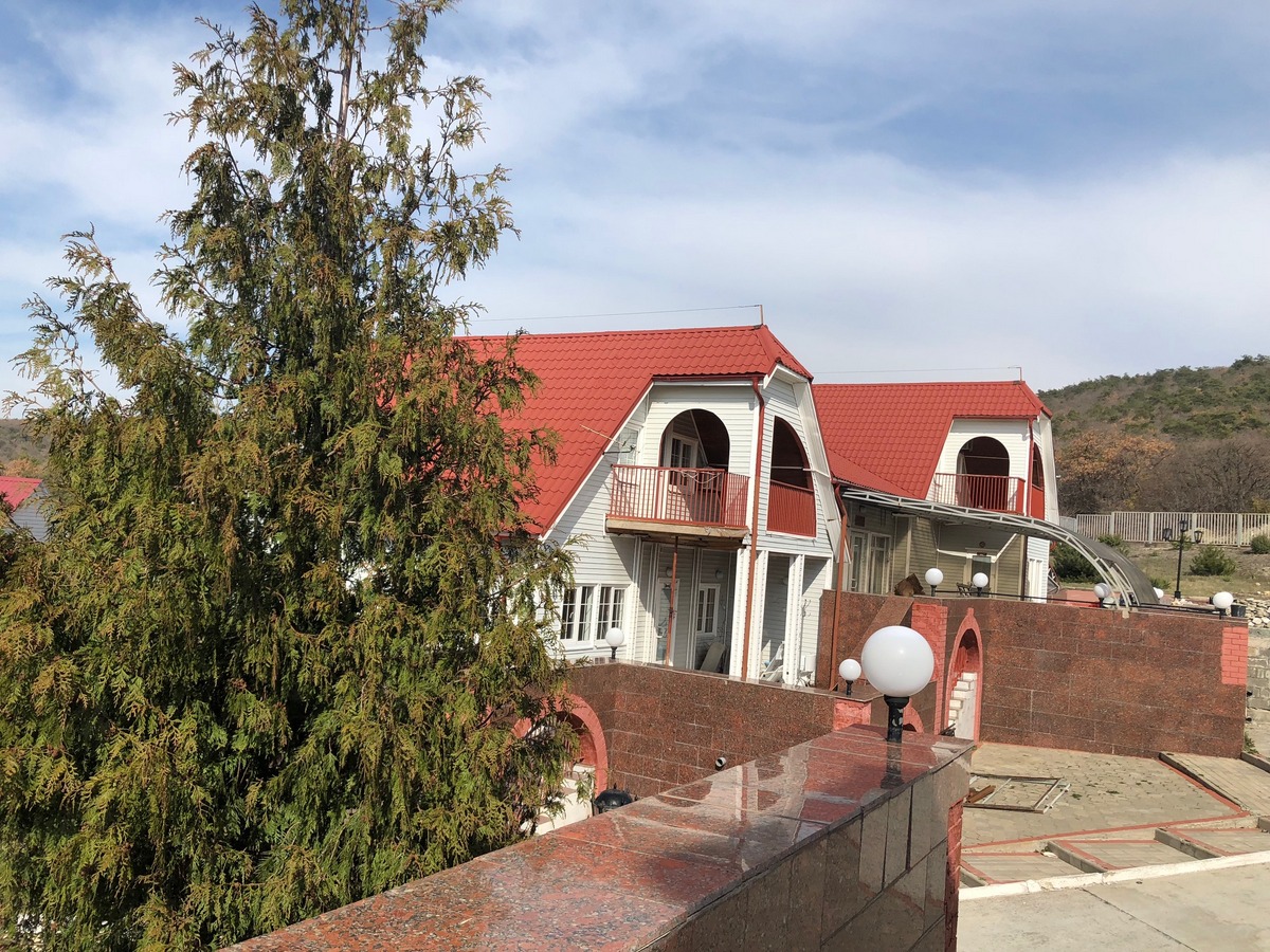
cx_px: 635
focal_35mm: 28
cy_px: 476
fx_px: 1027
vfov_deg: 49.7
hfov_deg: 63.4
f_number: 1.8
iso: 20
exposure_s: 1/3003
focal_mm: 3.99
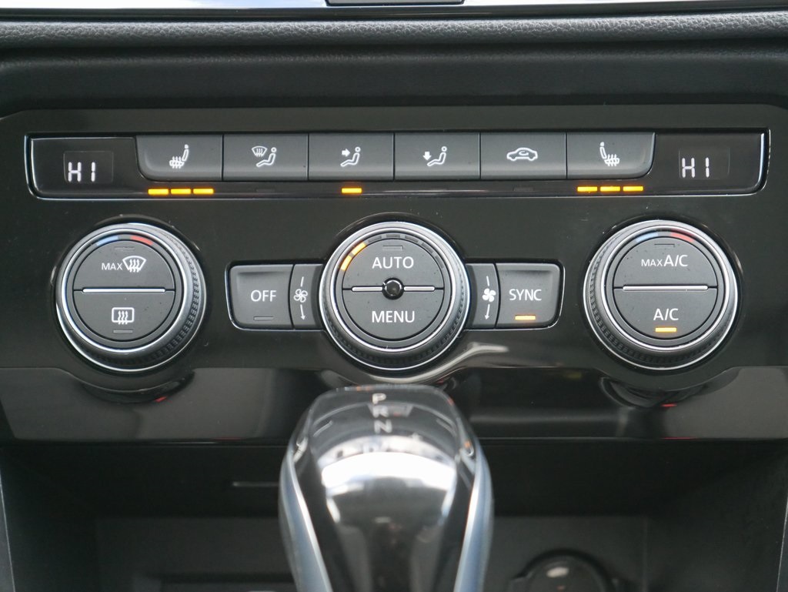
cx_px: 394
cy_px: 296
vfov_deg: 18.4
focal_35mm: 80
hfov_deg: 24.4
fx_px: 1822
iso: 3200
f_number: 5.6
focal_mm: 40
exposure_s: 1/80
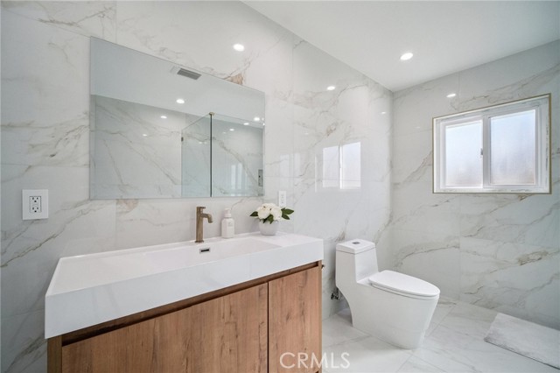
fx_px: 218
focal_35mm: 14
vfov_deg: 81.1
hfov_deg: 104.3
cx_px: 280
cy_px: 186
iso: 160
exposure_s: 1/45
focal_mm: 9
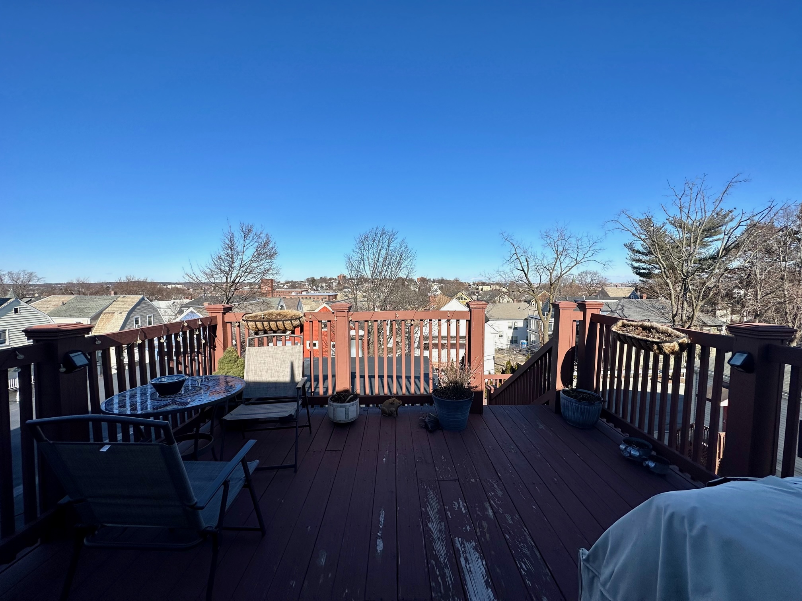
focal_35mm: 14
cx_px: 401
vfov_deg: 85.7
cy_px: 300
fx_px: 324
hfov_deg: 102.1
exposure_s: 1/2747
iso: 50
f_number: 2.2
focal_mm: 2.22
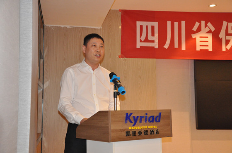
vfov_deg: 25.6
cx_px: 116
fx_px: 338
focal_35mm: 52
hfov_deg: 37.9
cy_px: 76
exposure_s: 1/60
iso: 2000
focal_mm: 35
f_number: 5
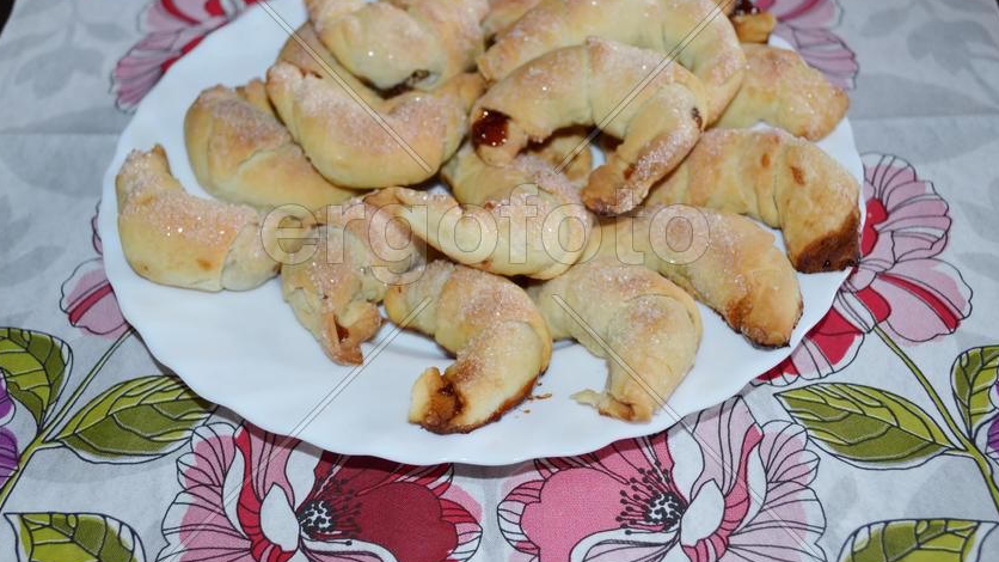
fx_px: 1218
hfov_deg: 44.6
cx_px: 492
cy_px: 234
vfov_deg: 25.9
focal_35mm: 46
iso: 720
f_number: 4.5
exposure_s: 1/60
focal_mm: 28
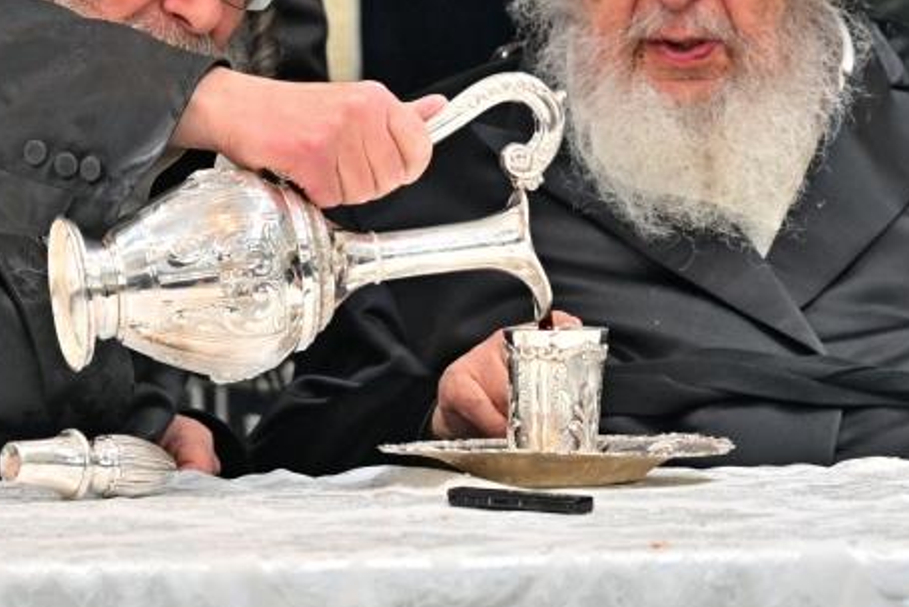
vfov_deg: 3.4
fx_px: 10254
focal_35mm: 406
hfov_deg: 5.1
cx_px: 519
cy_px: 39
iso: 800
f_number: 4
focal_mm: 120
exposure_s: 1/250
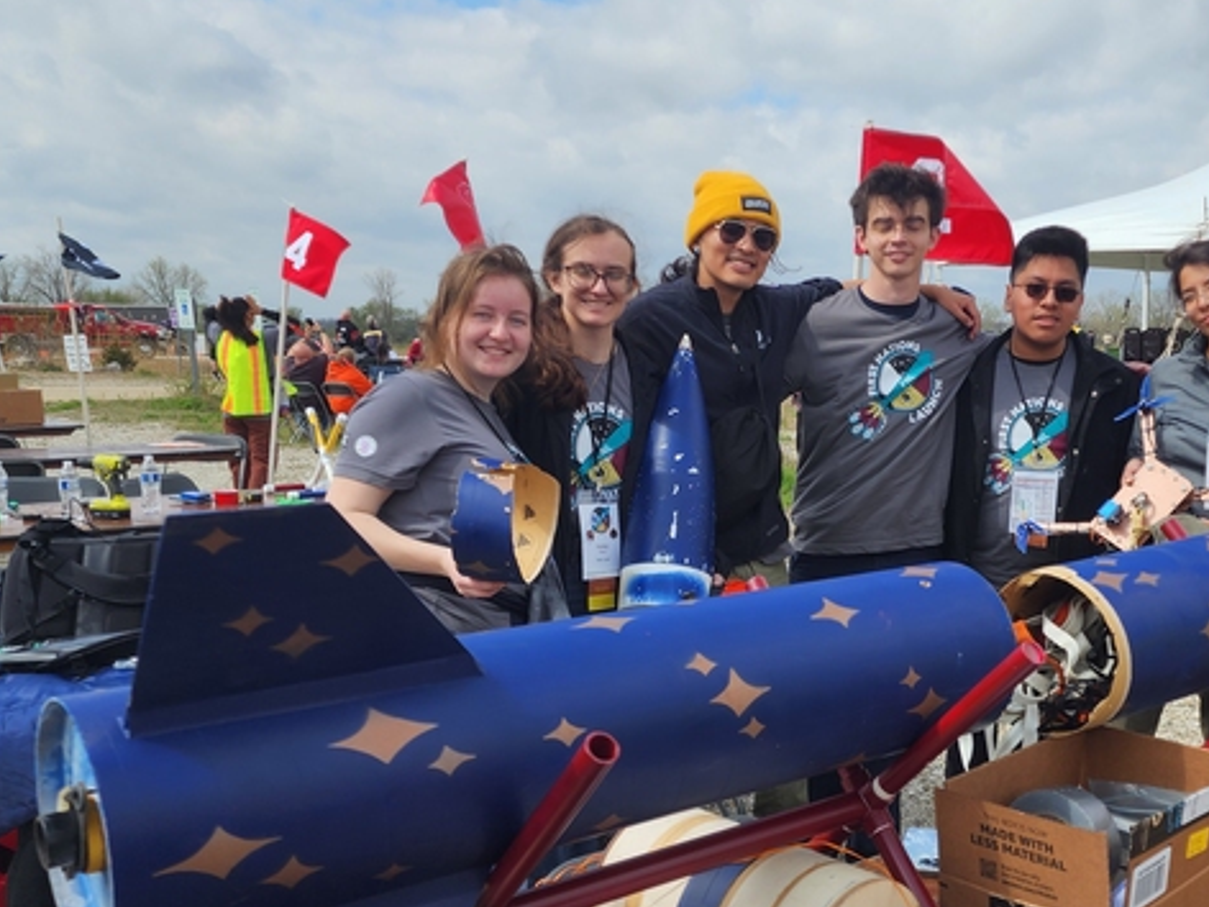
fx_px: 1362
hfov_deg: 47.0
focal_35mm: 39
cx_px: 812
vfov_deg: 36.6
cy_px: 566
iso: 12
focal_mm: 6.4
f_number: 1.8
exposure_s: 1/1135
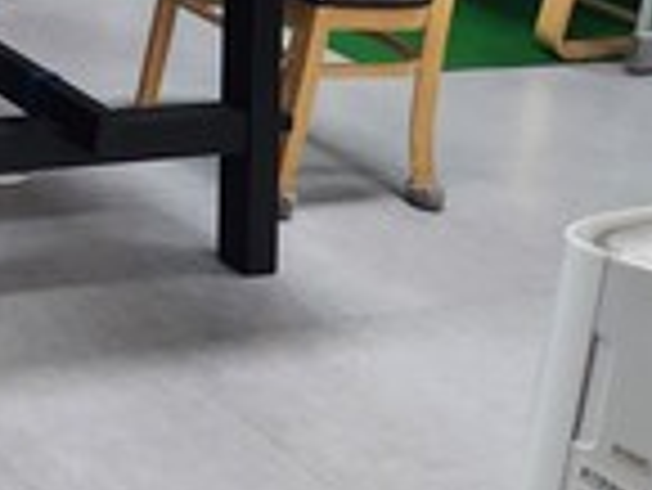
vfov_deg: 13.8
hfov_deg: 16.6
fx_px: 1791
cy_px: -409
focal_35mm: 95
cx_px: -576
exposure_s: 1/120
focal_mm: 5.4
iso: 160
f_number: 1.8
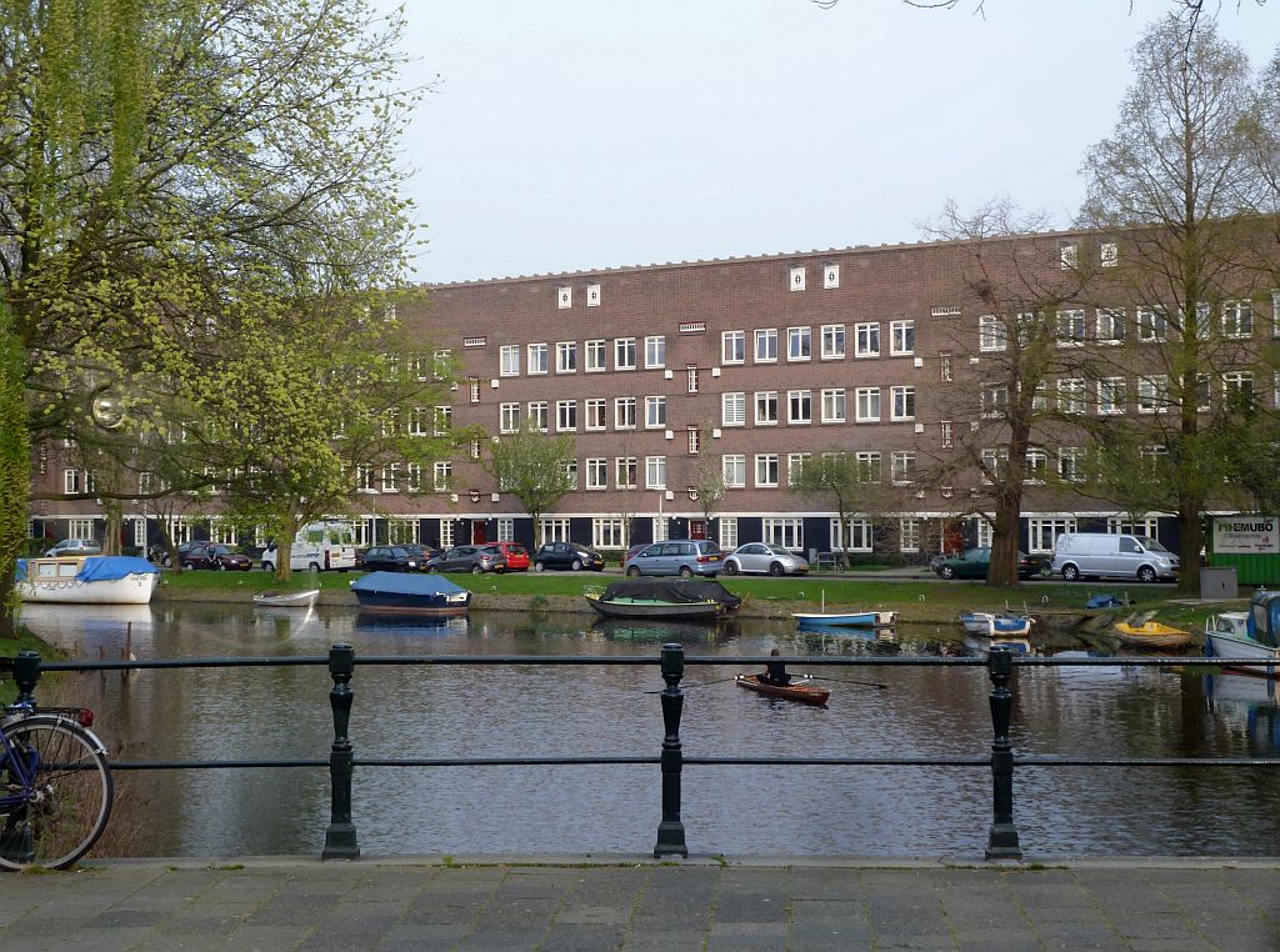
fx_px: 2323
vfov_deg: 23.2
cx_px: 640
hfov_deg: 30.8
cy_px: 476
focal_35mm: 63
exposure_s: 1/80
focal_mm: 10.3
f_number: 4
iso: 80
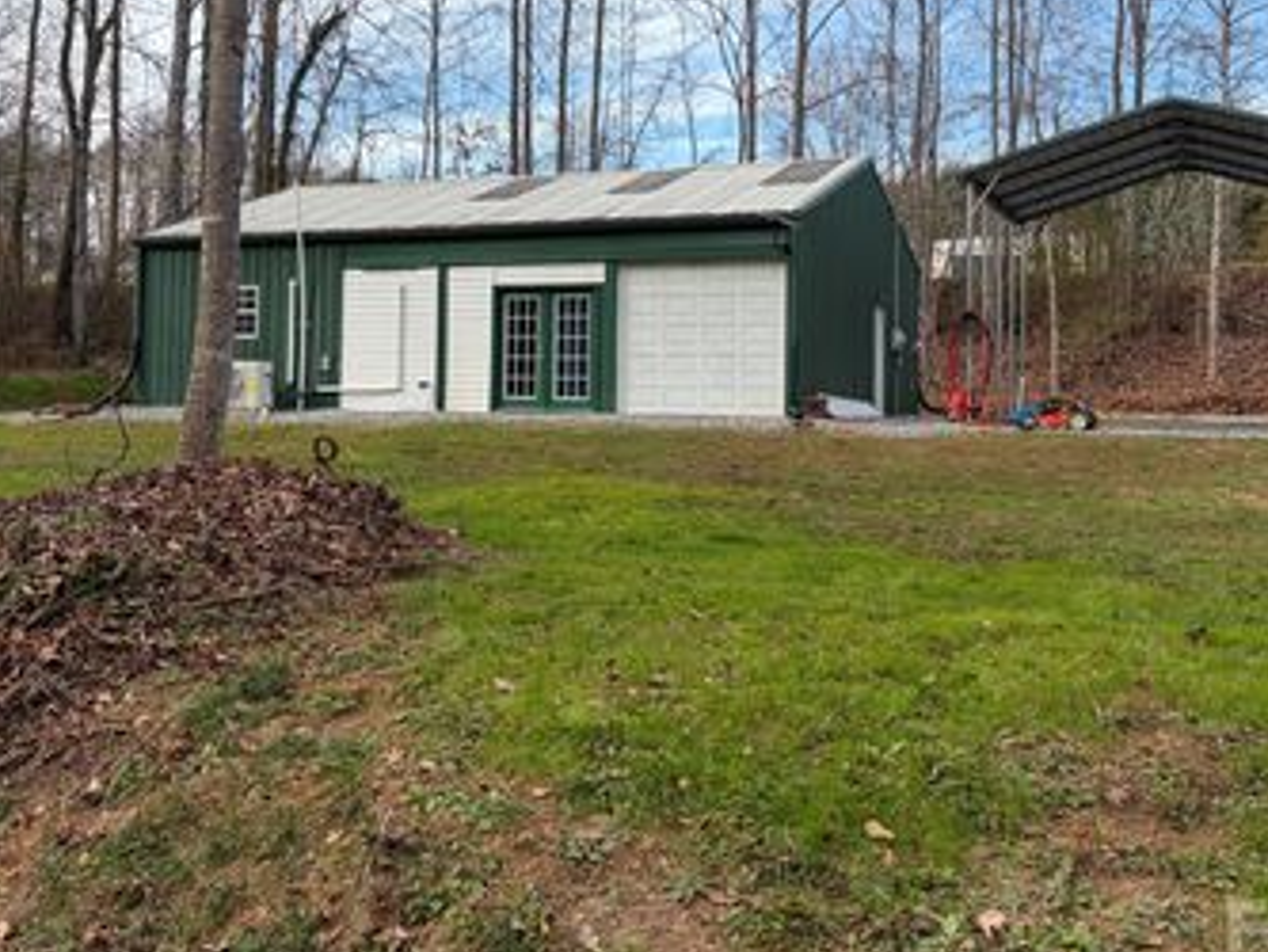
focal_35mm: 39
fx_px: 1429
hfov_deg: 47.8
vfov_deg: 36.6
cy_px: 360
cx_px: 583
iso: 50
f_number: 1.6
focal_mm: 5.96
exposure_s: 1/1196
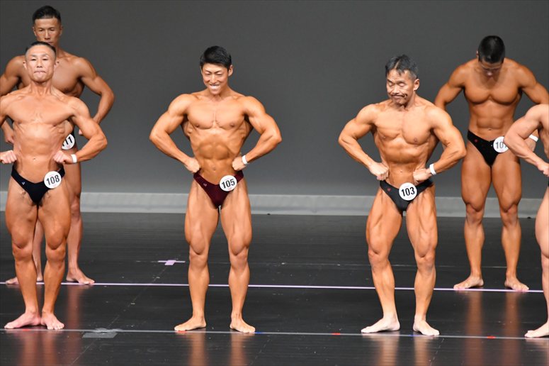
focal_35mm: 345
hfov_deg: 6.0
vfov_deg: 4.0
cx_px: 274
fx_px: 5259
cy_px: 183
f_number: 5.6
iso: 5000
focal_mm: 230
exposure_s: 1/400
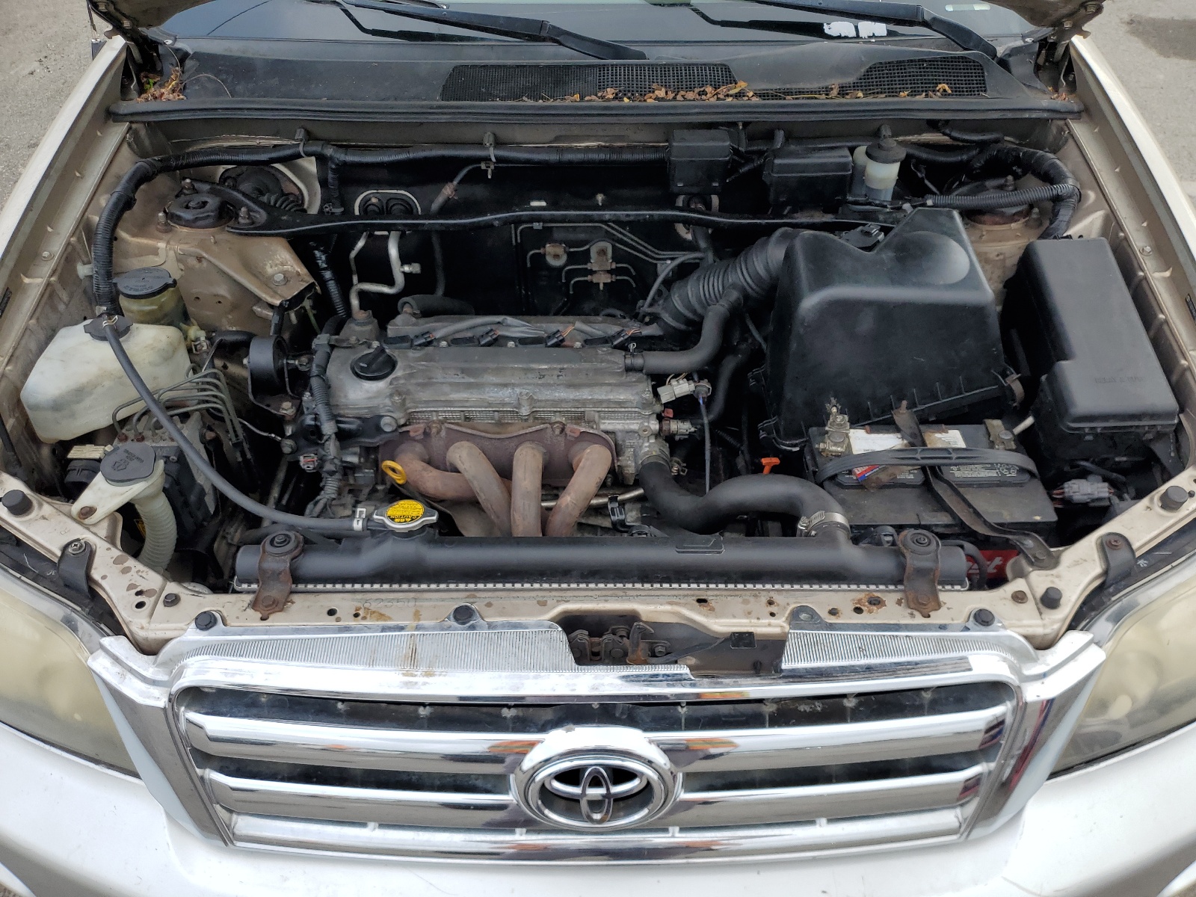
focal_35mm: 26
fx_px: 898
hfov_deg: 67.3
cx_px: 598
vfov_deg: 53.1
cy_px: 448
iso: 50
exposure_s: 1/833
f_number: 1.5
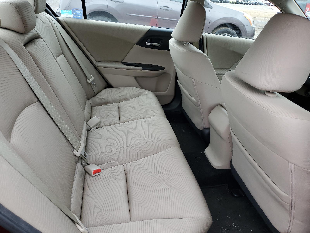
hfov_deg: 67.3
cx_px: 155
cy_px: 116
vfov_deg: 53.1
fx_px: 233
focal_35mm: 26
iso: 50
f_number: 1.5
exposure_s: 1/60.2
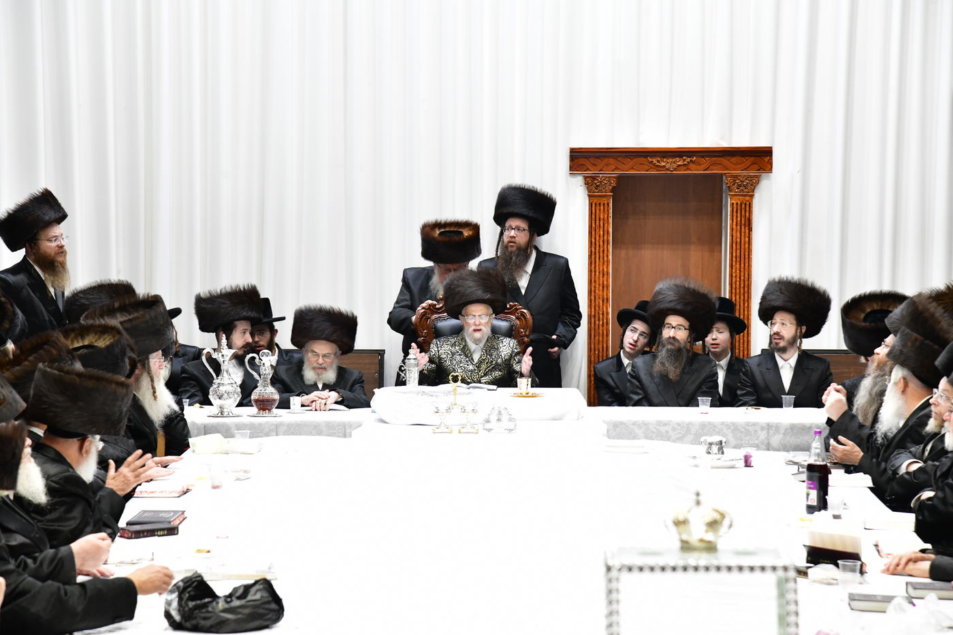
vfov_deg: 11.4
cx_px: 476
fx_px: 3176
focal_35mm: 120
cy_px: 318
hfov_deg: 17.1
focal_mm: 120
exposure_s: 1/80
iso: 3200
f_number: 7.1
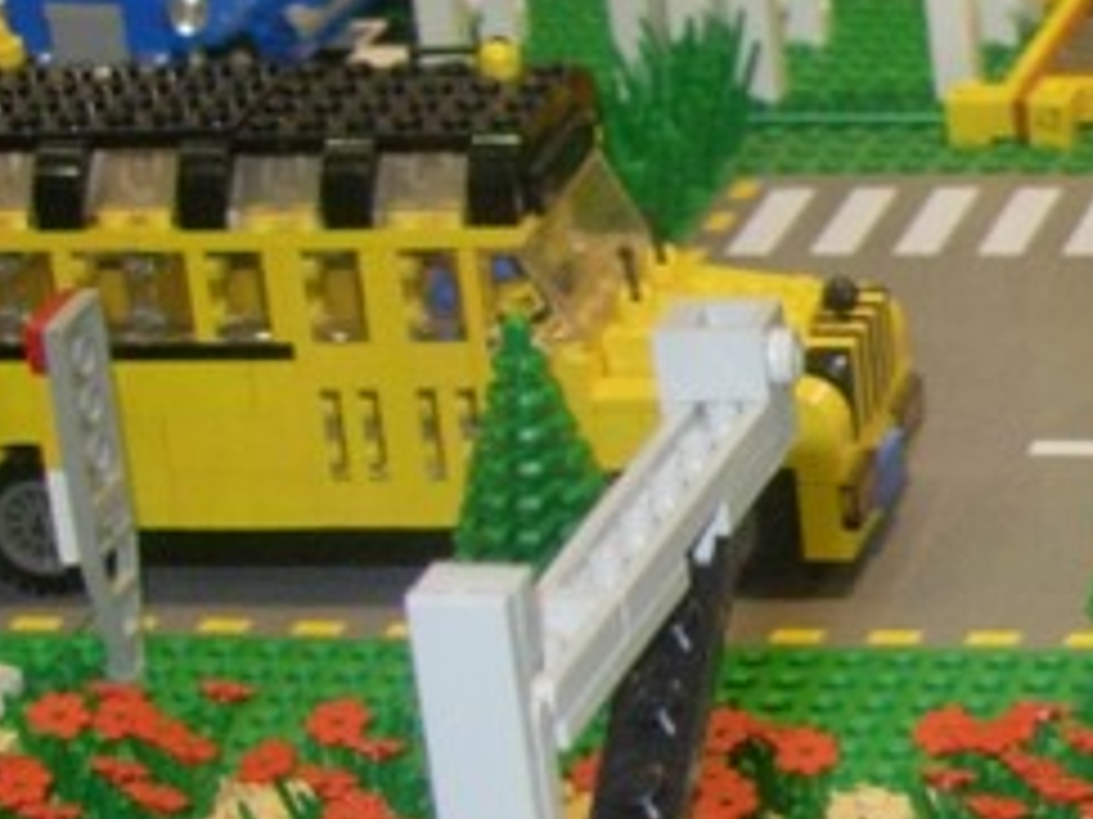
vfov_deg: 7.9
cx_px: 2546
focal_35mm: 188
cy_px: 567
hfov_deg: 9.5
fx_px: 5933
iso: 79
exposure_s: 1/17.9
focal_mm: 7.8
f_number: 2.8
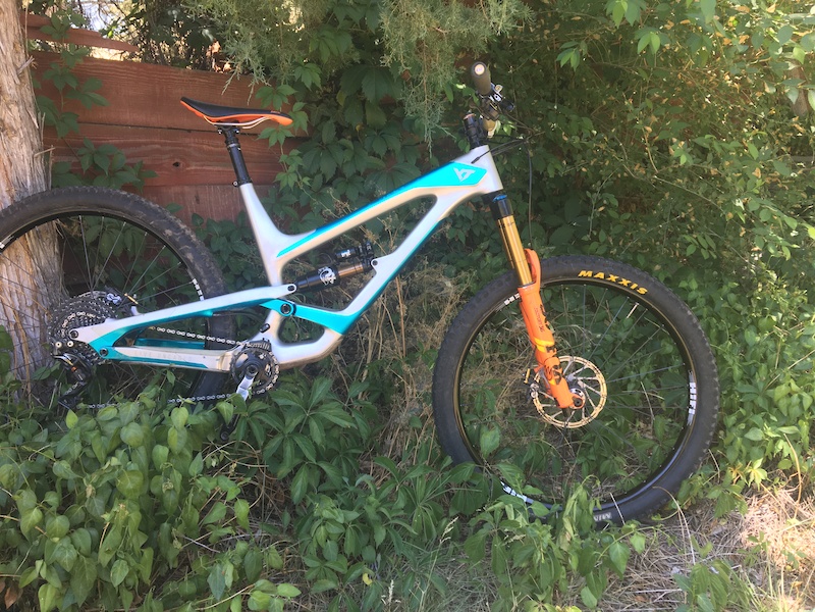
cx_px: 408
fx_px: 683
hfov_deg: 61.7
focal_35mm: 29
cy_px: 306
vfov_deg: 48.2
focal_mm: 4.15
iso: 32
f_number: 2.2
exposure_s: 1/60
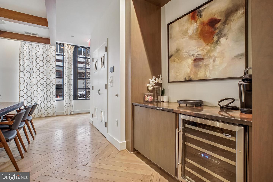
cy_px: 91
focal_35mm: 16
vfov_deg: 72.1
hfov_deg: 95.0
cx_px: 136
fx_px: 125
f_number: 8
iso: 500
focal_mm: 11
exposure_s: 1/6
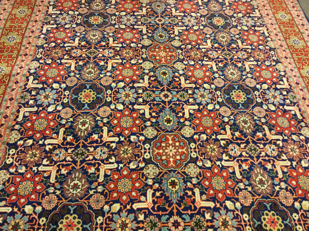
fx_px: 277
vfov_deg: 45.4
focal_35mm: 31
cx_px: 154
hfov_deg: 58.4
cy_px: 116
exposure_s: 1/20
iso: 200
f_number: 2.4
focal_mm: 3.3
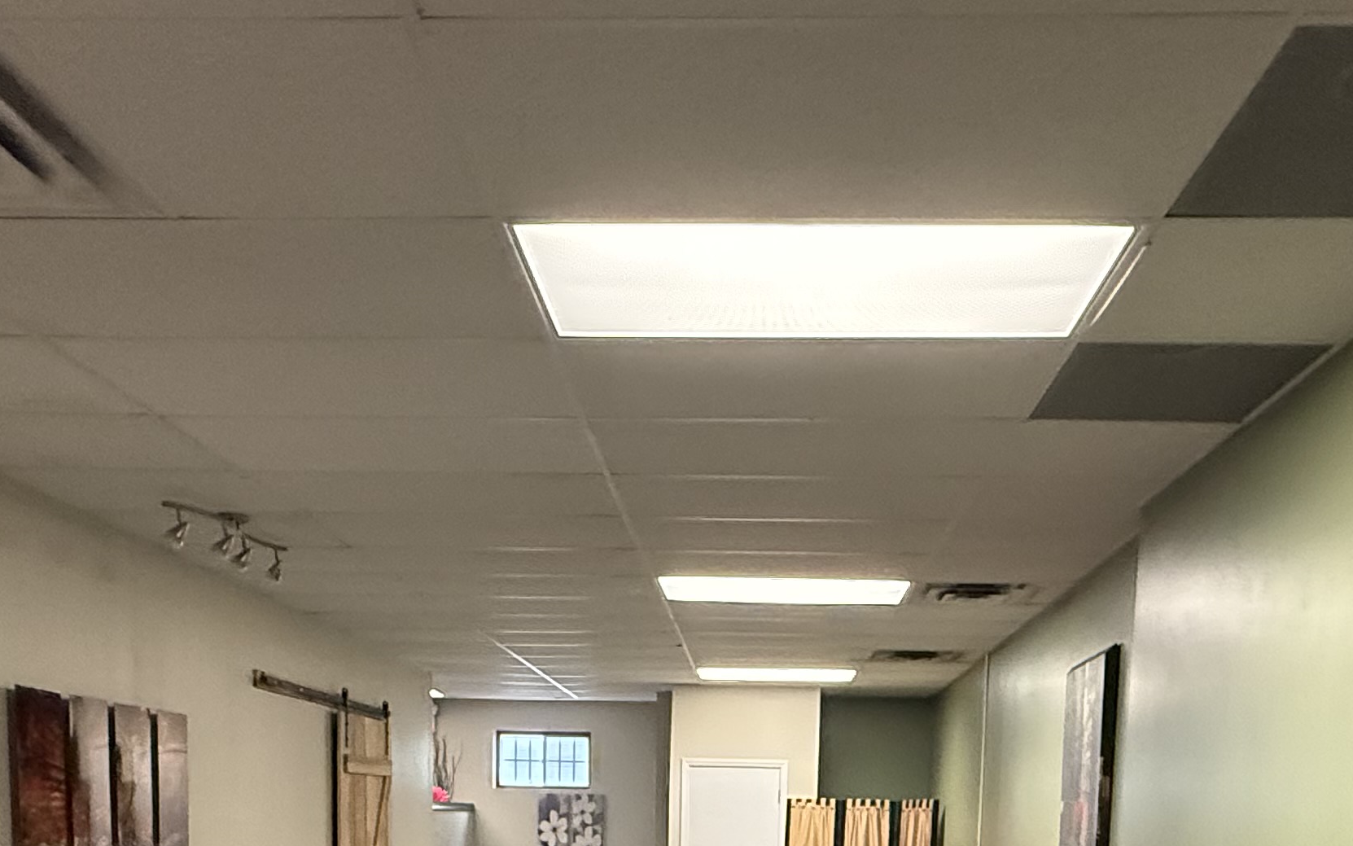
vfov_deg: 30.9
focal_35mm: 36
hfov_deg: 54.0
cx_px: 721
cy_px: 965
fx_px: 1328
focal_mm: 2.22
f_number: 2.2
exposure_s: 1/120
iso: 640
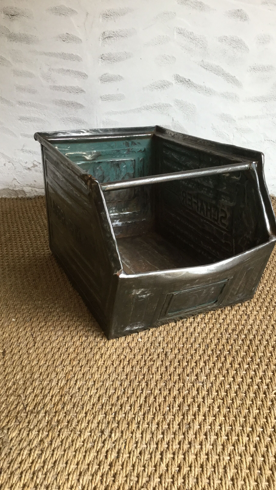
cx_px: 157
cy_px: 247
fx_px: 442
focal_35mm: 34
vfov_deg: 58.0
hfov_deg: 34.6
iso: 40
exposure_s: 1/33
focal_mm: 3.3
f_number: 2.4
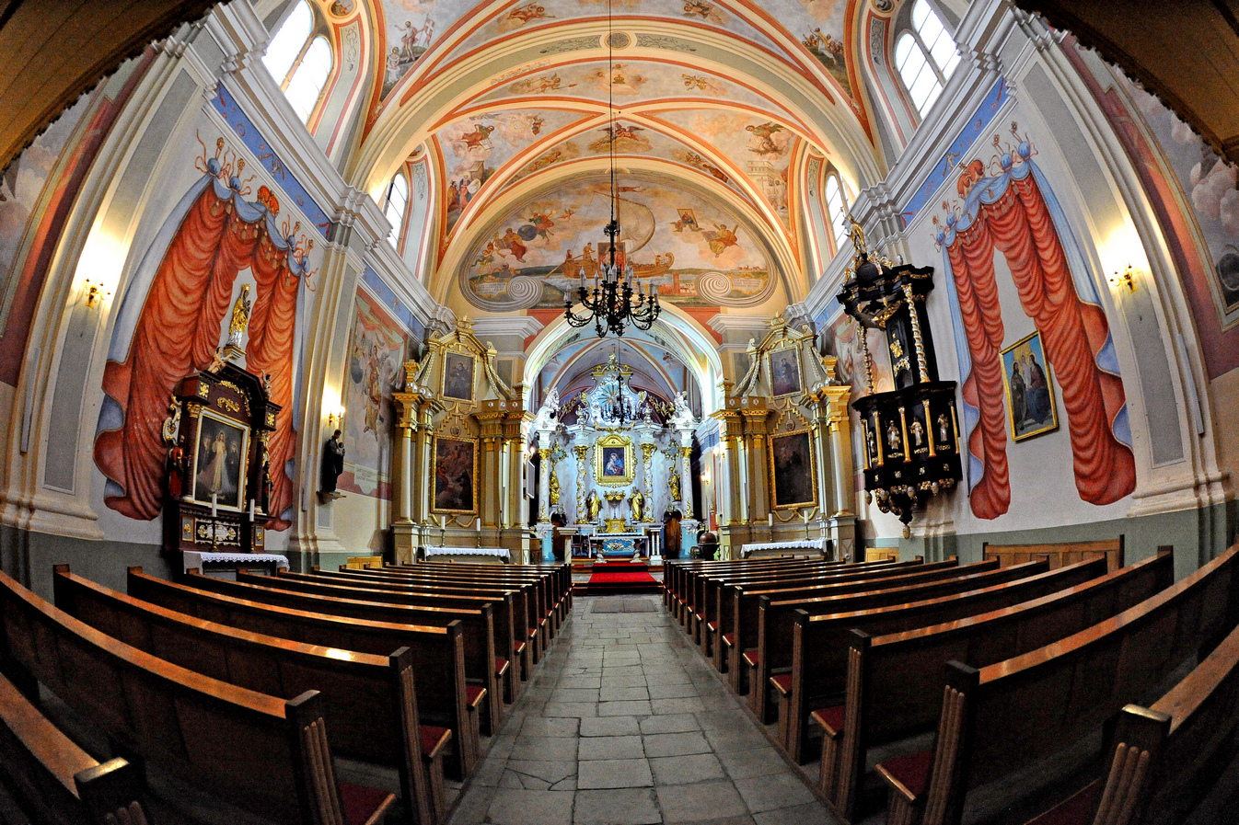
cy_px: 412
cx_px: 620
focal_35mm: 16
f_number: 5
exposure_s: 1/125
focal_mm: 16
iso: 6400
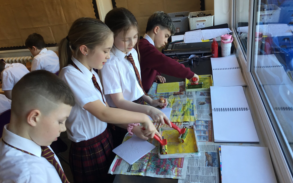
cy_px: 91
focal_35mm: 33
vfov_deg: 38.3
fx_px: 264
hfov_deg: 58.1
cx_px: 146
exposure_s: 1/50
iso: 32
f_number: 2.4
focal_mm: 3.3
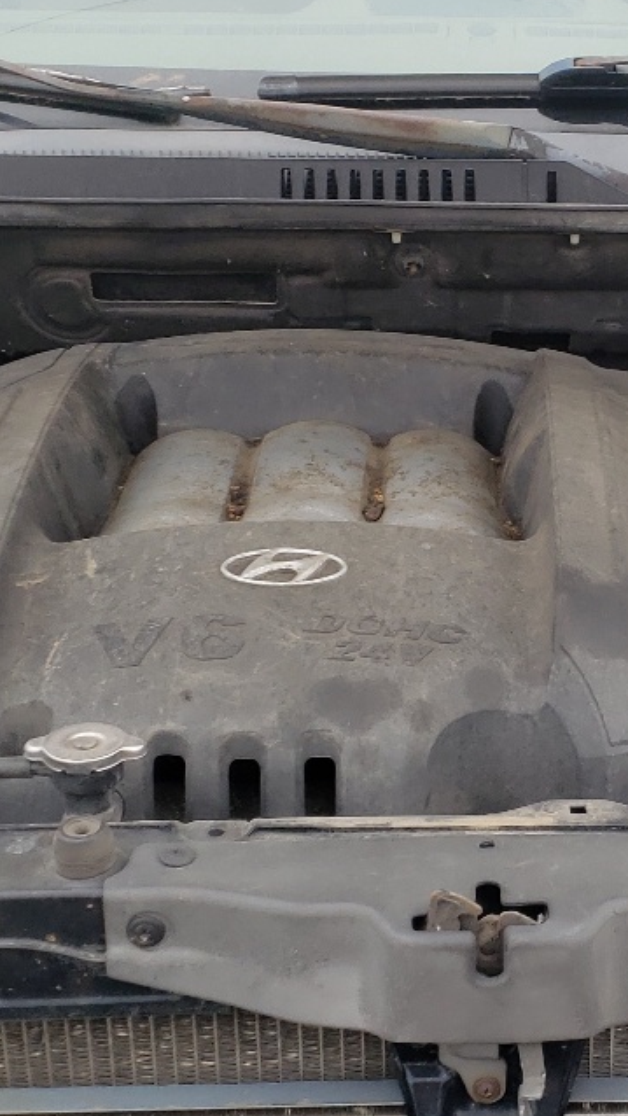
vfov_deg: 29.7
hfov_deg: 16.8
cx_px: 570
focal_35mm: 71
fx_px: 2101
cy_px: 624
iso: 50
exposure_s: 1/286
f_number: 1.5
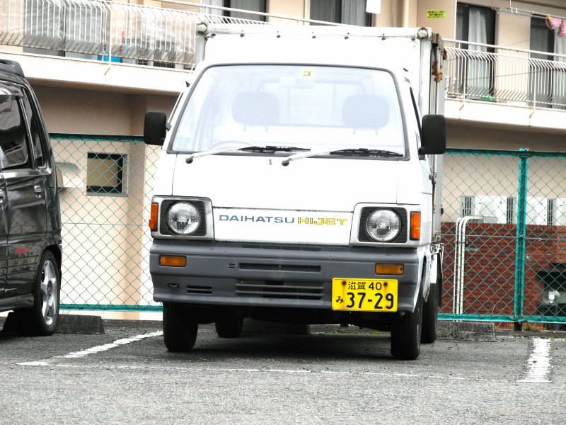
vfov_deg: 11.0
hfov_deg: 14.6
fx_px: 2207
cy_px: 212
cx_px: 283
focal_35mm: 135
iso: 100
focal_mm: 28.9
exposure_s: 1/293
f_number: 5
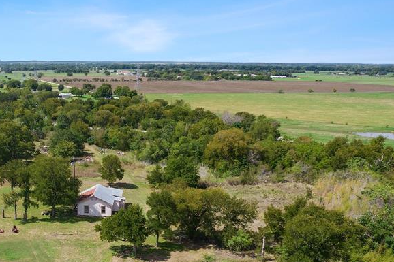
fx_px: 427
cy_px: 197
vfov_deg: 33.5
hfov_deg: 47.4
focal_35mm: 39
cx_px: 91
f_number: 2.8
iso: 110
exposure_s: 1/1250
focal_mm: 8.38
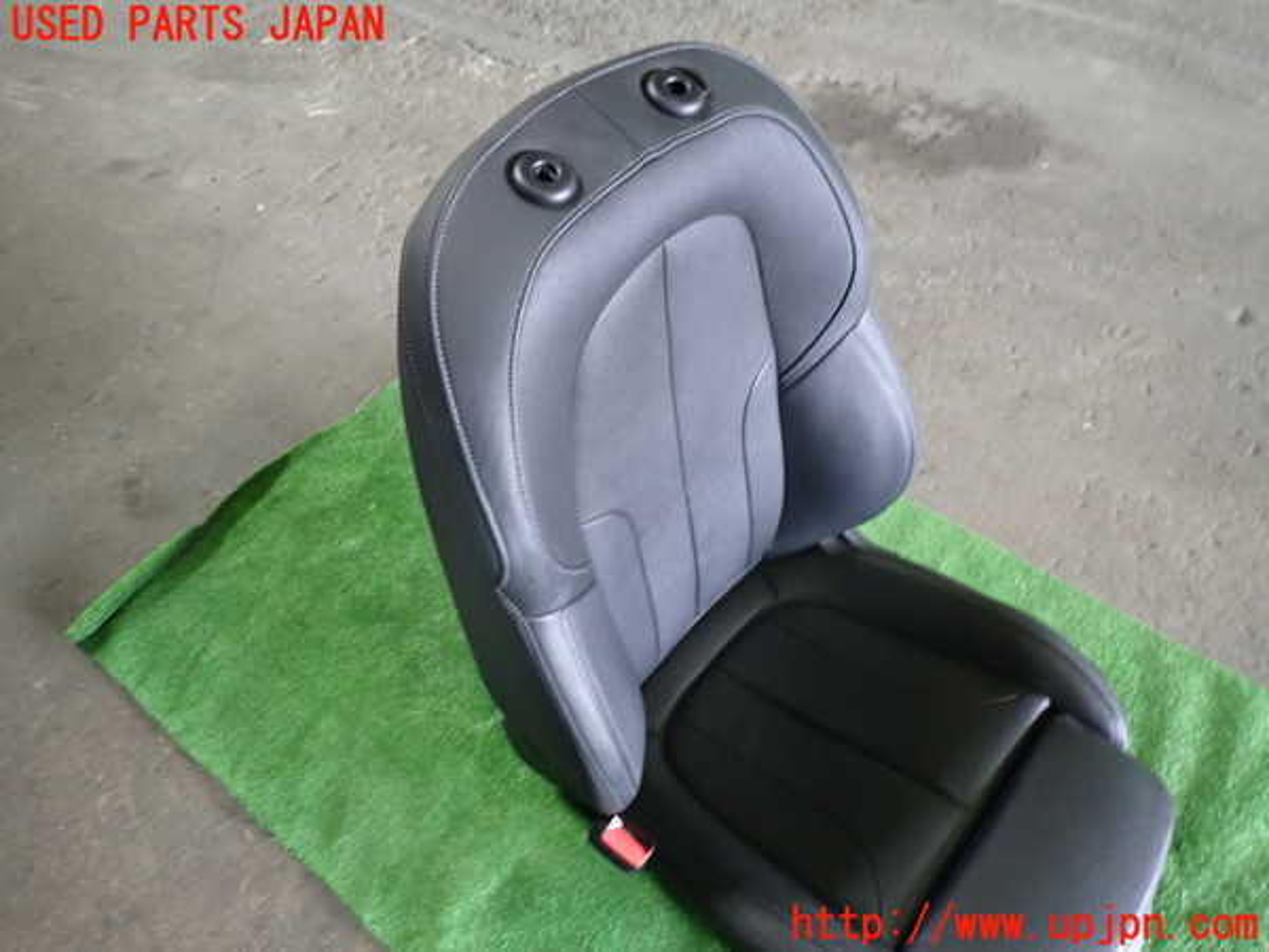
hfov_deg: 69.4
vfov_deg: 54.9
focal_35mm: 25
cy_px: 476
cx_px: 634
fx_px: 916
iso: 320
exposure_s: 1/30
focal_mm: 4.5
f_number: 2
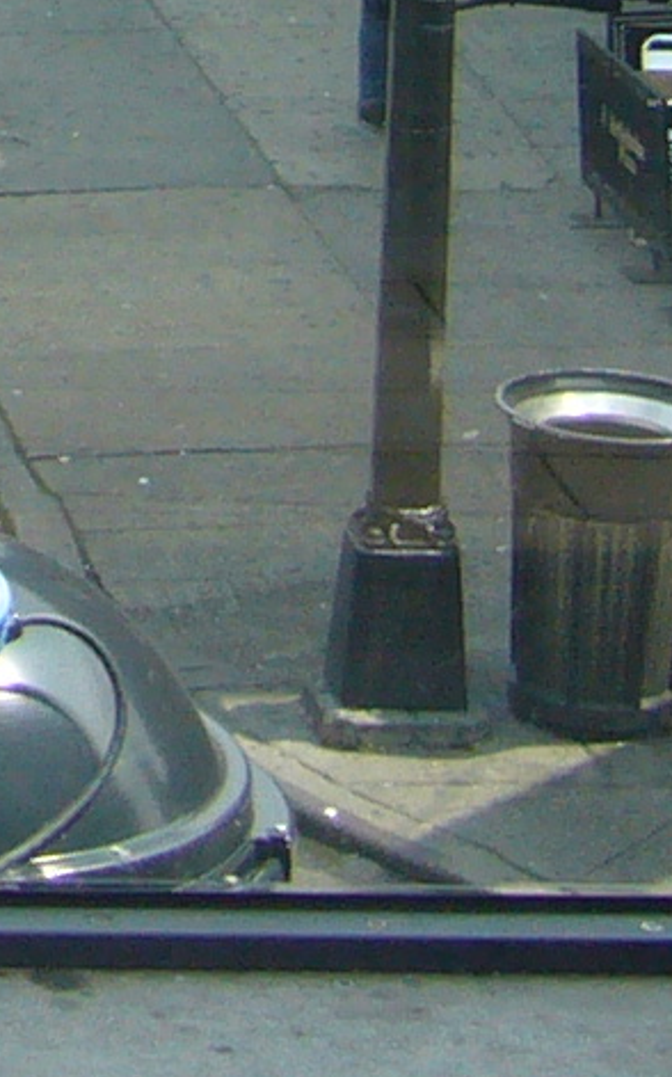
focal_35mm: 222
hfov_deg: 5.6
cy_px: -992
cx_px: -1145
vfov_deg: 9.0
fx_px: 6511
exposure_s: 1/200
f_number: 5.6
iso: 80
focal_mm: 5.8
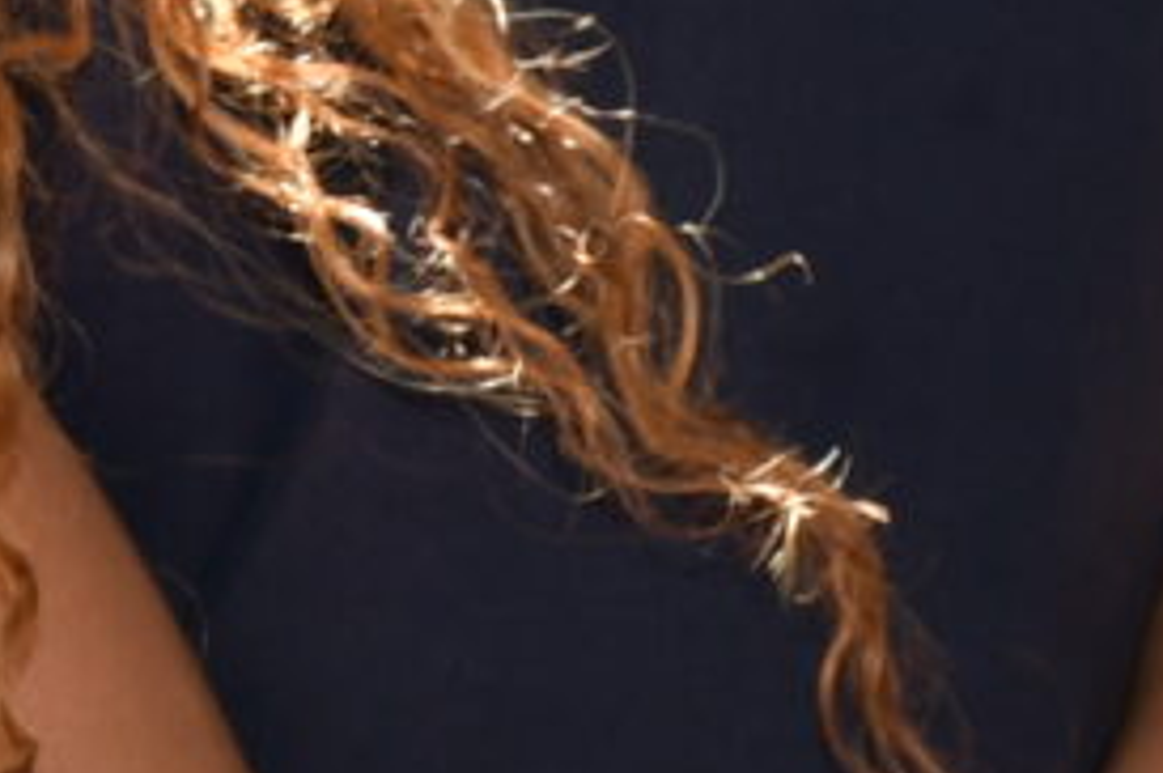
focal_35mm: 442
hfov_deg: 4.6
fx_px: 14262
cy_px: -939
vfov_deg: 3.1
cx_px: -1456
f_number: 4.5
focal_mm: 42
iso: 200
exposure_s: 1/160
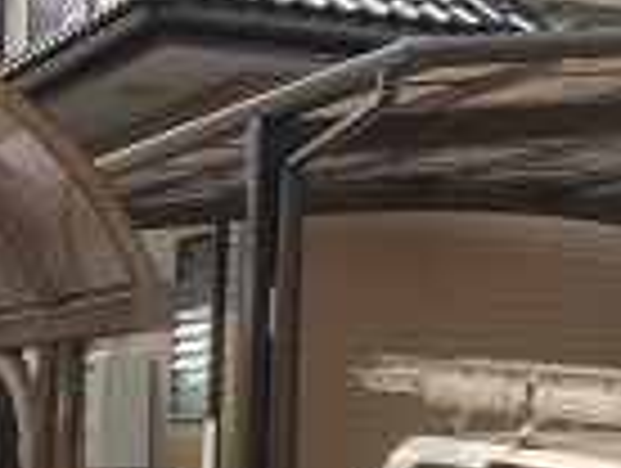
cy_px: 160
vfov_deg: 13.2
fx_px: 2013
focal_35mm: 112
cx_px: 824
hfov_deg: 16.5
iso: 100
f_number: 3.6
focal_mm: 5.6
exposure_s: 1/250
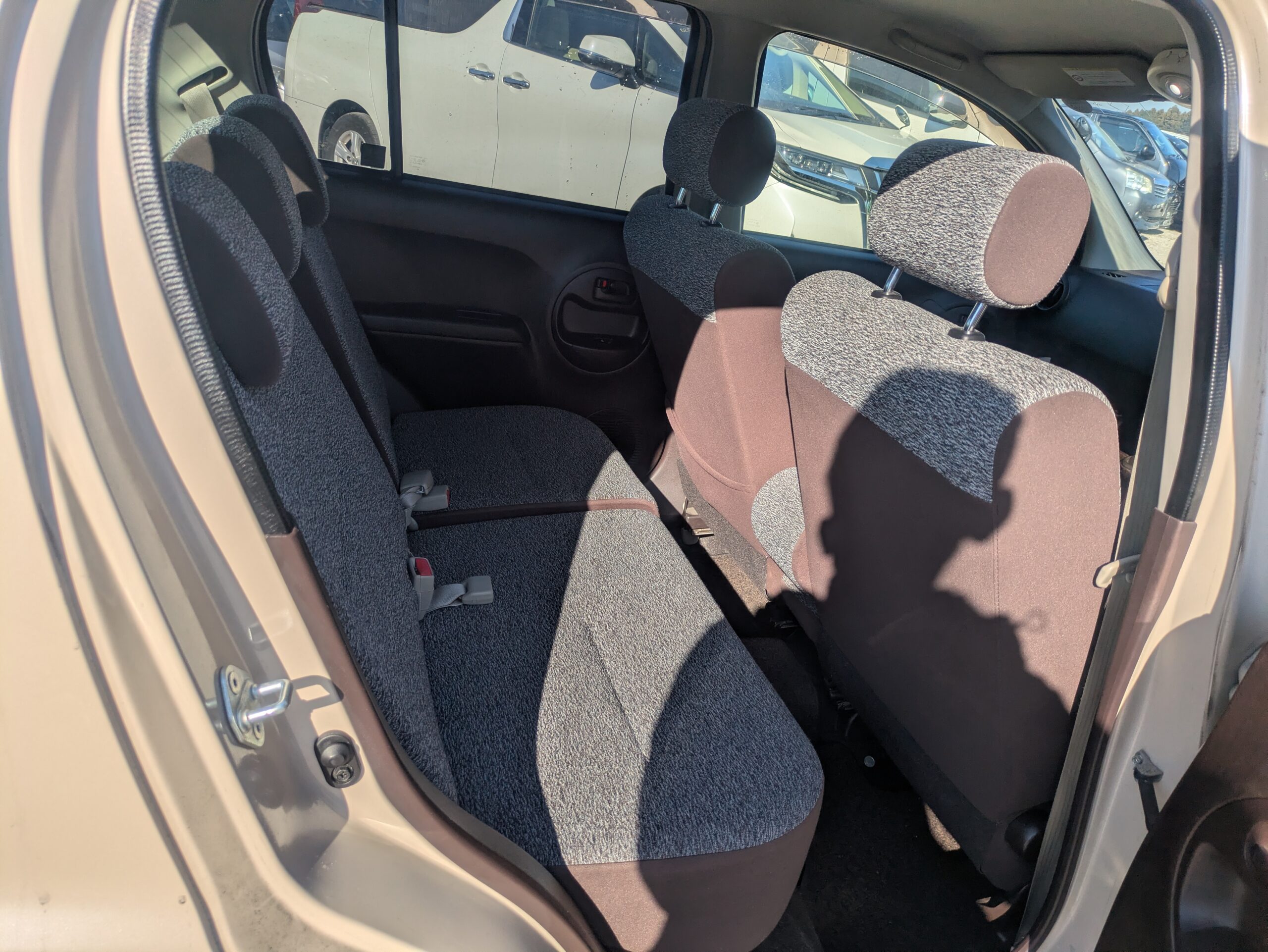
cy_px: 476
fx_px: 916
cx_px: 634
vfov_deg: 54.9
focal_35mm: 25
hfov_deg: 69.4
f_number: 1.89
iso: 49
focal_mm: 5.43
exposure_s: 1/1869
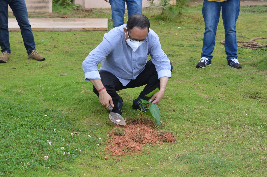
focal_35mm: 84
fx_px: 622
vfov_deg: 16.2
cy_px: 88
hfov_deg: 24.2
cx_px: 124
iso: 250
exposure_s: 1/125
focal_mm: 48
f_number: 5.6
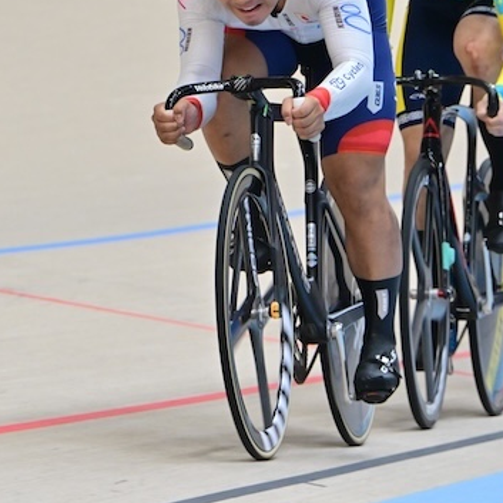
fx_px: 9502
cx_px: 268
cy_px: 130
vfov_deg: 3.0
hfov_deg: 3.0
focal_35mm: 578
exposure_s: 1/500
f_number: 8
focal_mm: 300
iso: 5000
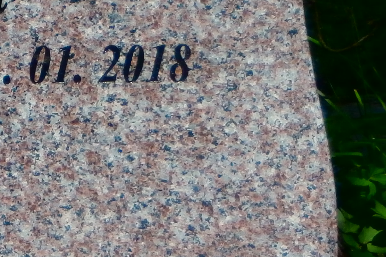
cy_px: 23
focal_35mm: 438
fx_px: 4695
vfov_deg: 3.1
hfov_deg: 4.7
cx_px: -183
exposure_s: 1/640
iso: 100
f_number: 5.4
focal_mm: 19.54
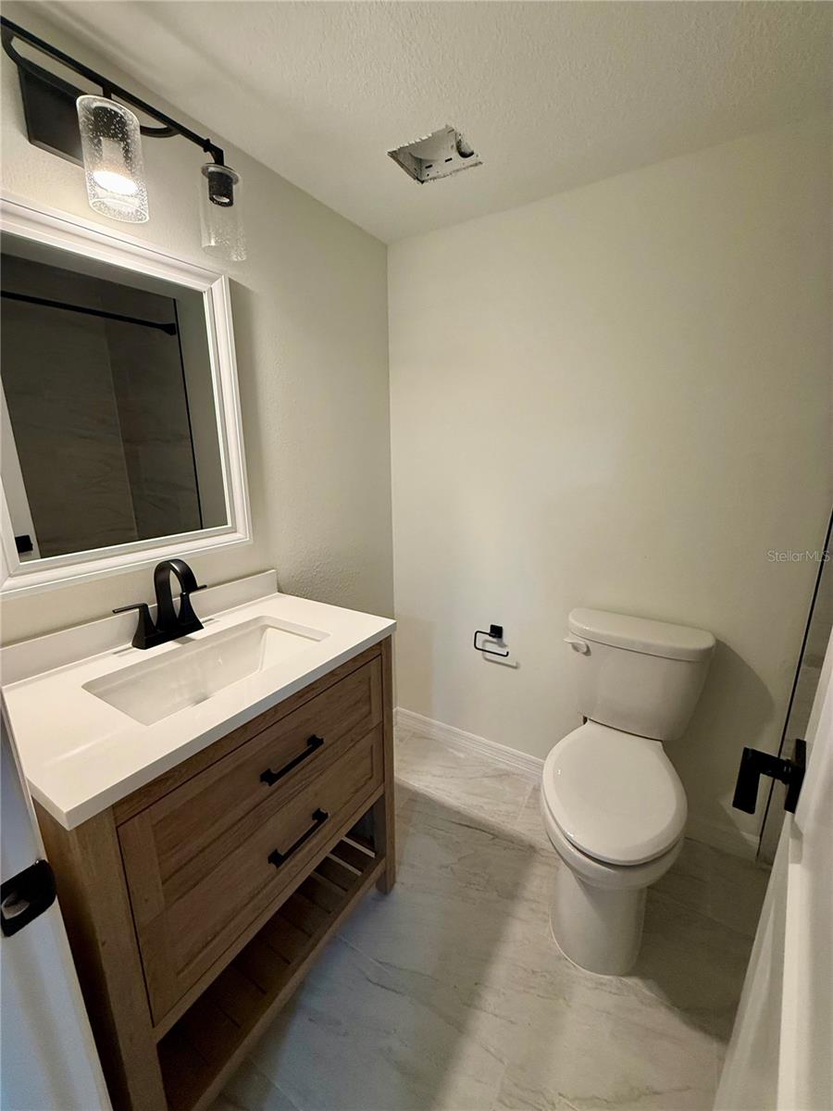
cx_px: 416
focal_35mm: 14
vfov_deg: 102.1
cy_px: 556
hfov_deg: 85.7
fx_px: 449
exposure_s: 1/120
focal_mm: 2.22
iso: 320
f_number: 2.2
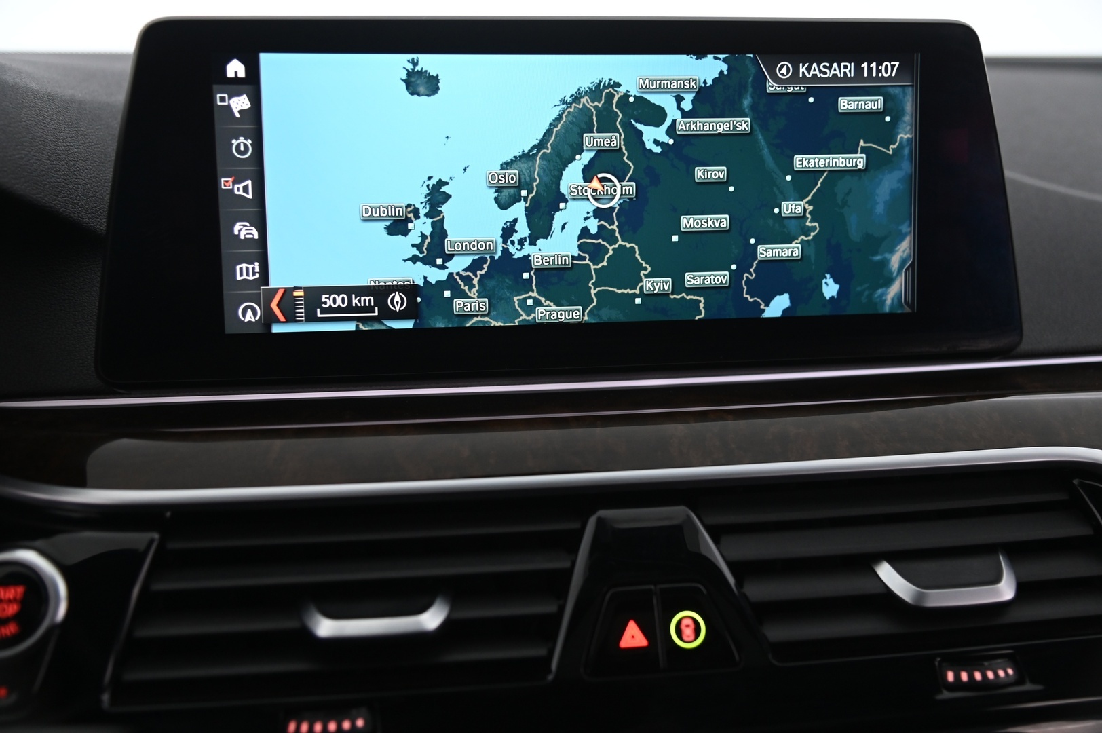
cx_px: 551
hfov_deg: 41.1
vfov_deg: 28.0
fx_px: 1468
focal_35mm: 48
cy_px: 366
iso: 2000
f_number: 4
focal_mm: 48
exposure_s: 1/30
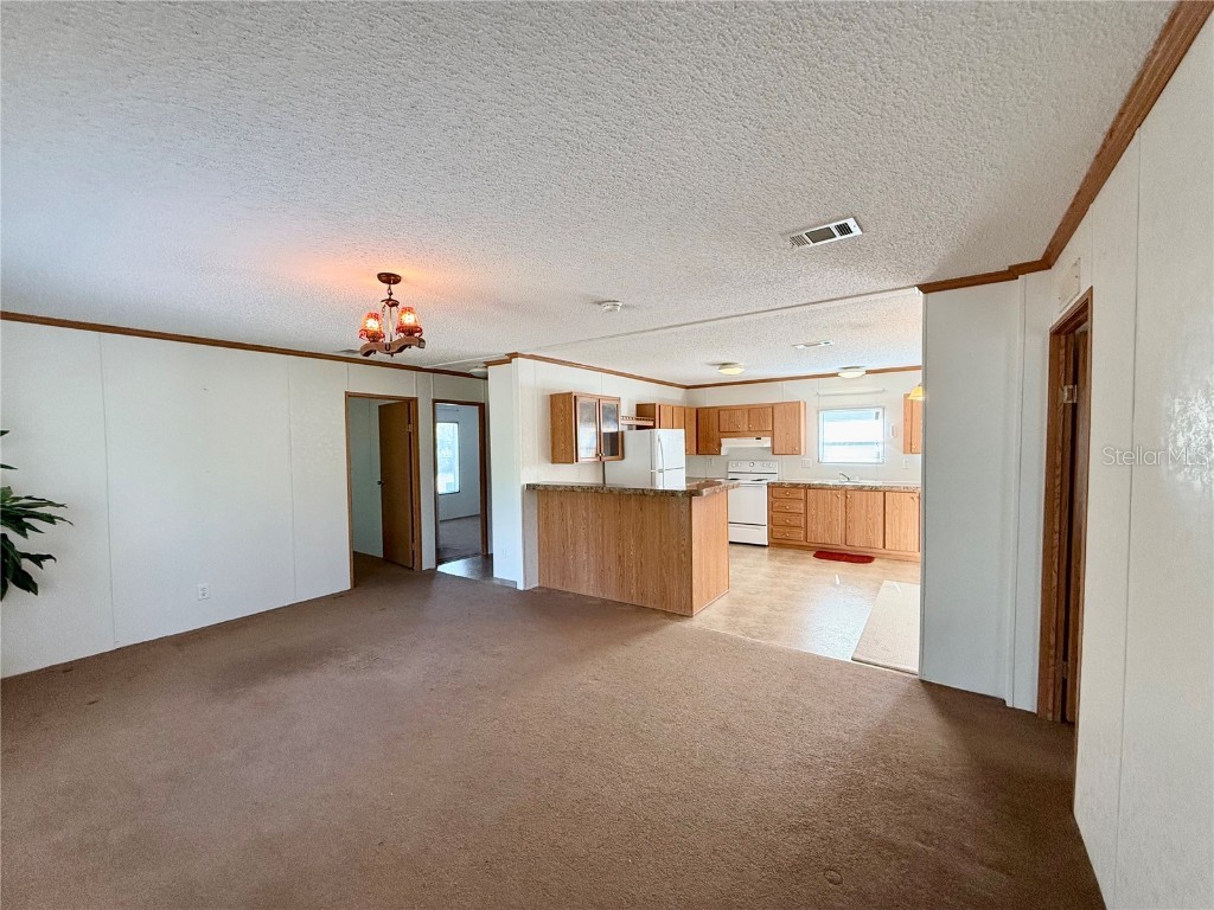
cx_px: 607
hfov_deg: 102.1
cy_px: 455
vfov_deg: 85.7
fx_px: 491
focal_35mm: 14
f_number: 2.2
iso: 200
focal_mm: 2.22
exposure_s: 1/120
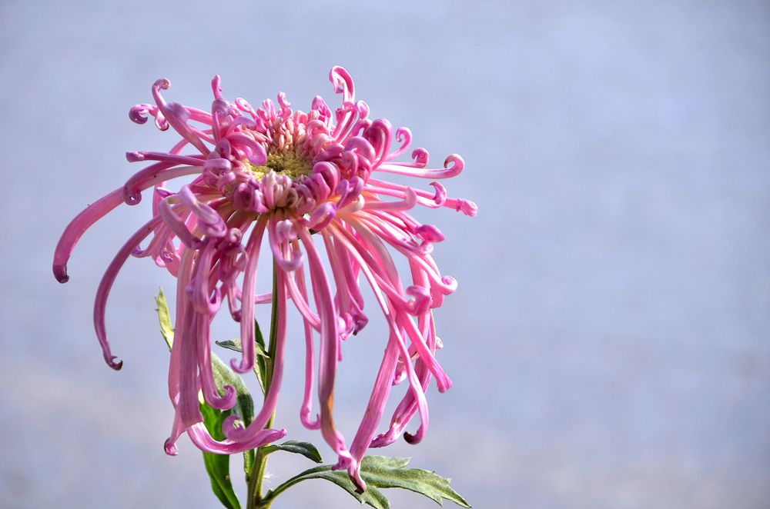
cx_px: 385
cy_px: 254
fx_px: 4962
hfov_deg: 8.9
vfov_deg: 5.9
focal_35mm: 232
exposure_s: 1/250
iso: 400
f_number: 6
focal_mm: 155
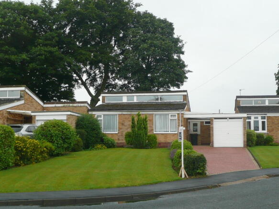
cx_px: 140
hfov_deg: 33.8
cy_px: 104
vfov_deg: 25.7
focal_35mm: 57
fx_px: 459
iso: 100
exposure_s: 1/60
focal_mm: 6.2
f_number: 3.8
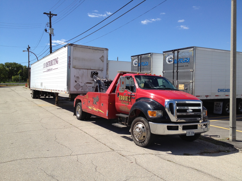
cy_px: 90
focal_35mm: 35
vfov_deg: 40.7
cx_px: 121
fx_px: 245
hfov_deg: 52.6
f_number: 2.4
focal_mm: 4.28
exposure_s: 1/1577
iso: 64
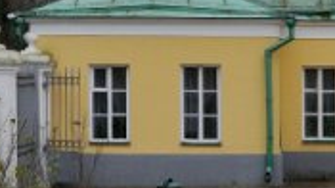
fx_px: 1721
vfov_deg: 6.1
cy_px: -114
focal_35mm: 194
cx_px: 191
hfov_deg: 11.1
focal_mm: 24
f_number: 5
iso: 500
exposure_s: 1/320
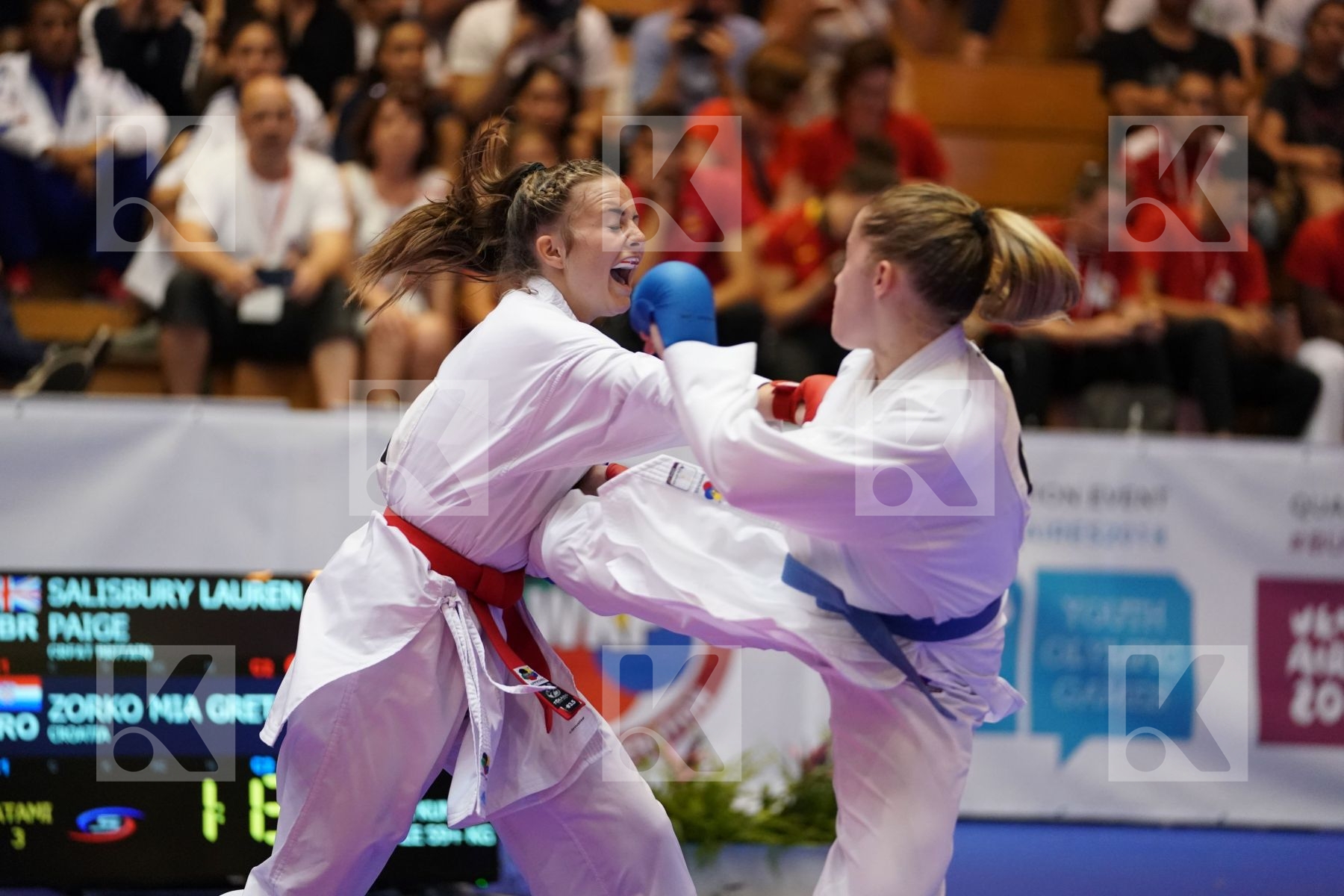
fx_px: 6234
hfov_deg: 12.3
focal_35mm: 167
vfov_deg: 8.2
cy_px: 448
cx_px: 672
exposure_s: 1/800
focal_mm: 167
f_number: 2.8
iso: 5000
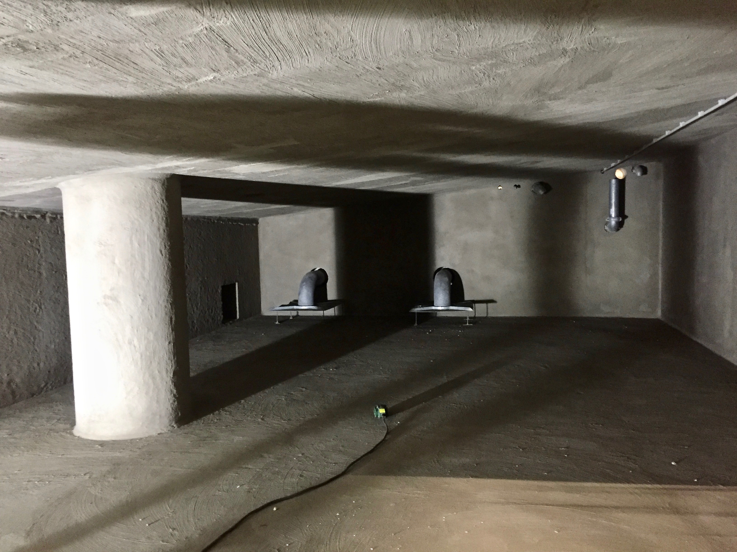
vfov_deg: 48.2
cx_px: 368
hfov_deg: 61.7
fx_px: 617
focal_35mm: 29
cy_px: 276
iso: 250
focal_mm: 4.15
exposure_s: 1/17
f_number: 2.2
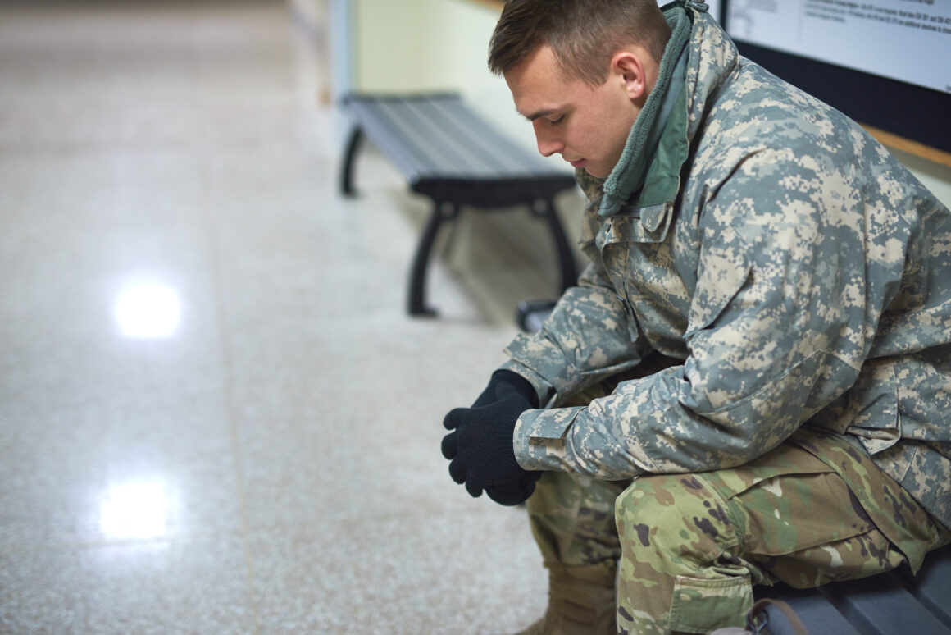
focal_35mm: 50
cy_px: 318
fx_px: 1321
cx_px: 476
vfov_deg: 27.0
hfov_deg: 39.6
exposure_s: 1/100
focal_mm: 50
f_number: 1.8
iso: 320
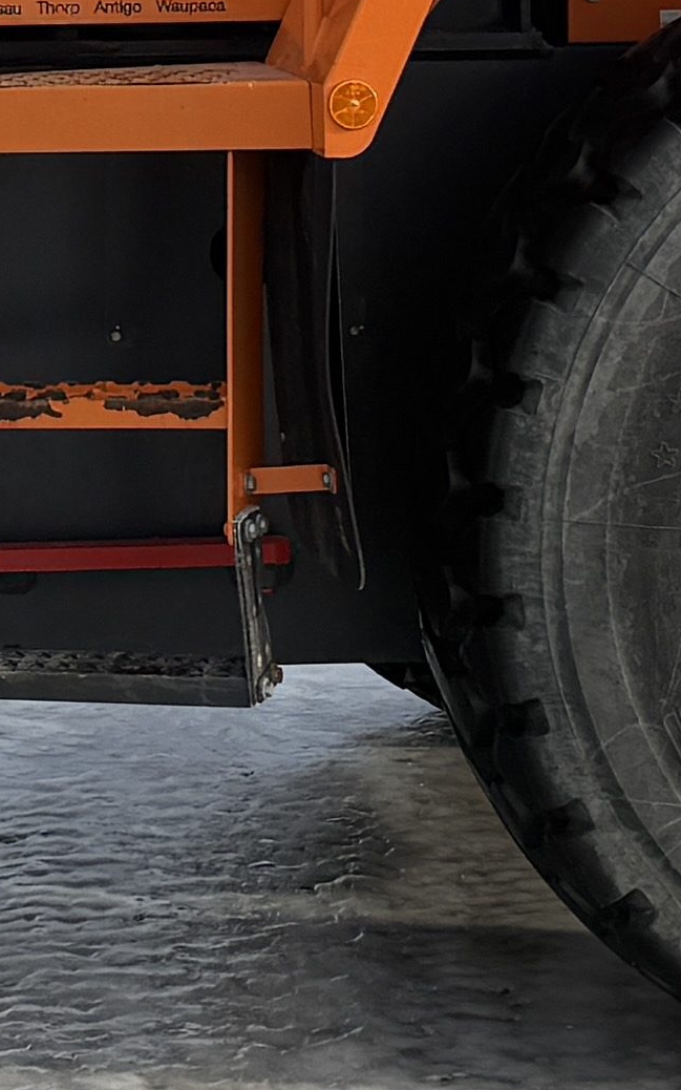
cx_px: -89
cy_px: -84
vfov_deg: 14.6
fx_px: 4156
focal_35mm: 140
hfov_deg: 9.3
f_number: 1.78
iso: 80
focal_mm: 6.76
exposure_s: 1/3584
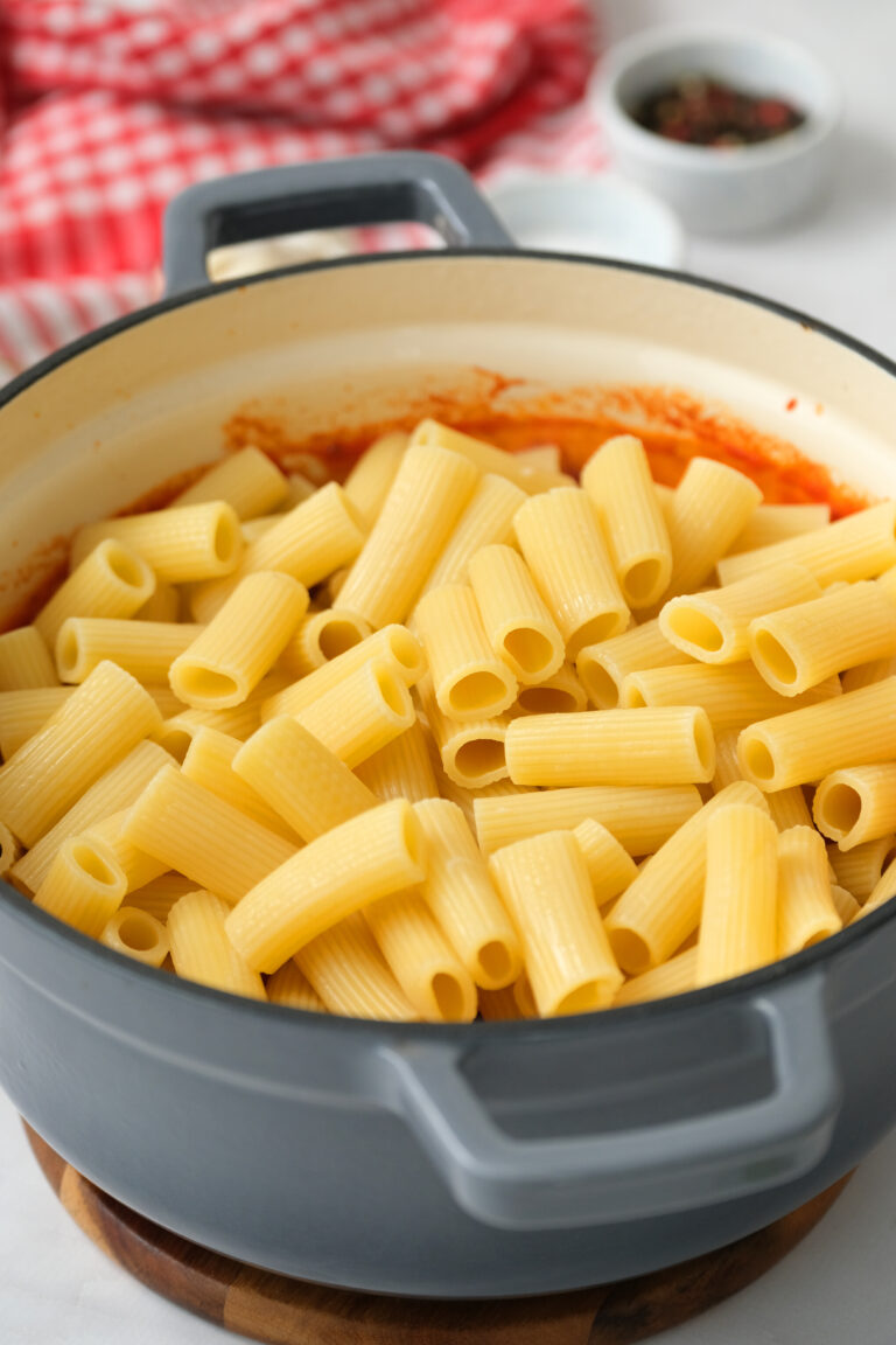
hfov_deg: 11.8
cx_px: 448
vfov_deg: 17.6
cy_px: 672
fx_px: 4330
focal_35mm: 116
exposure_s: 1/125
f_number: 3.2
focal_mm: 77.3
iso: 640
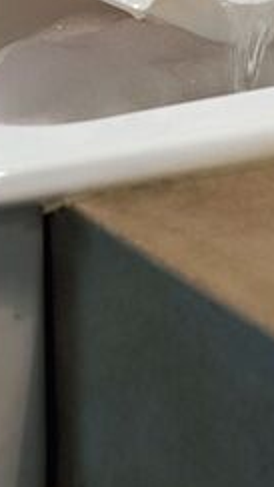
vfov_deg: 10.4
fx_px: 2553
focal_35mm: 198
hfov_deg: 6.1
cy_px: -302
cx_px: 166
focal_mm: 35
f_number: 4.5
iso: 800
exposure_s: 1/100
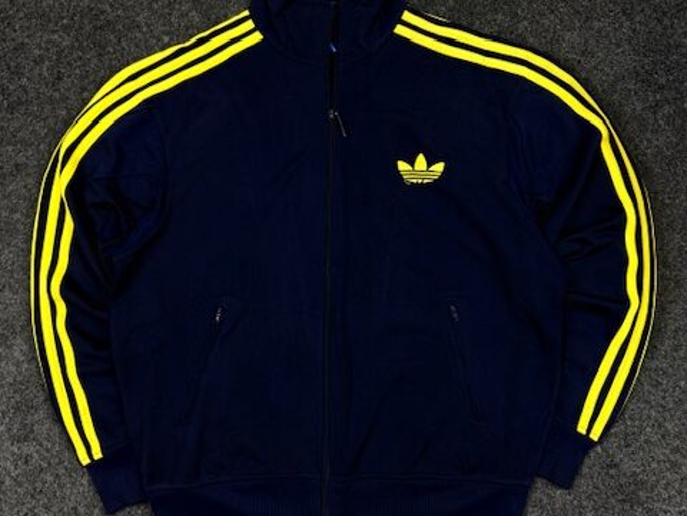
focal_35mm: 24
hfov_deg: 71.6
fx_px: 476
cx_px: 344
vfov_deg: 56.8
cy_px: 258
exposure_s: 1/50
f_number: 1.78
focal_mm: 6.76
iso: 125
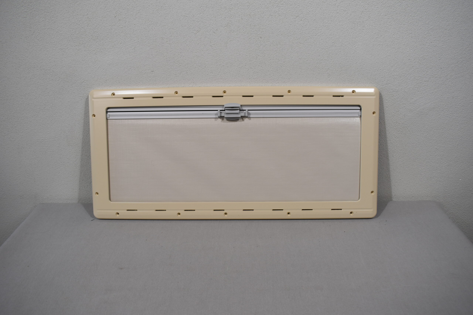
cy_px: 158
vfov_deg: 43.6
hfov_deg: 61.9
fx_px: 394
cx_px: 236
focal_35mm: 30
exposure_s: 1/125
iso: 250
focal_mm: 20
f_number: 5.6
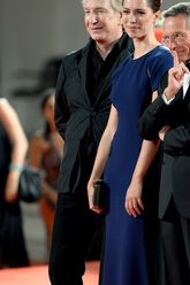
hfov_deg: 2.8
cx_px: 144
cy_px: 177
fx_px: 3829
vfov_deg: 4.3
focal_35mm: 483
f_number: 2.8
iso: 1000
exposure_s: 1/400
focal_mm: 300
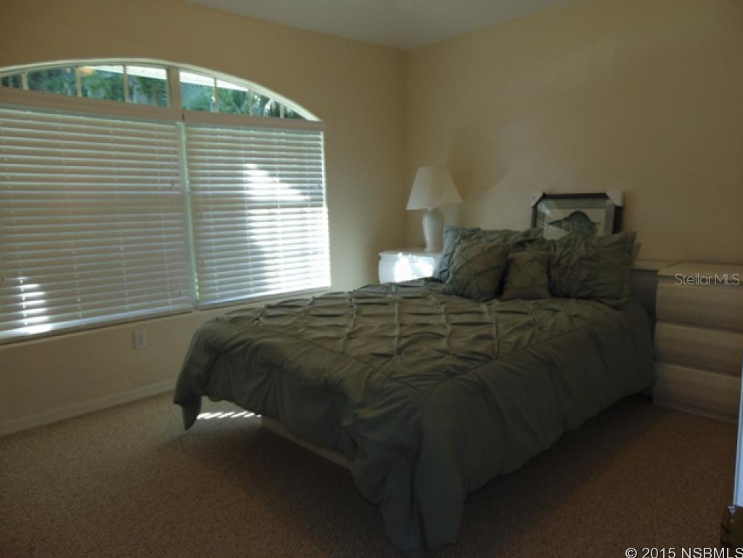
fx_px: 537
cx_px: 372
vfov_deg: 54.9
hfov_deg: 69.4
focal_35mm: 25
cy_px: 279
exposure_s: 1/30
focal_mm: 4.5
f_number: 3
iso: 80
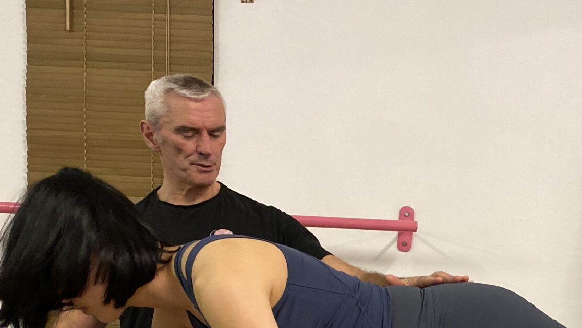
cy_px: 371
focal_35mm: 65
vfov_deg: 17.8
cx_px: 489
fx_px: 1003
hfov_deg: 31.3
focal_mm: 4.25
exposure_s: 1/50
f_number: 1.8
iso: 250
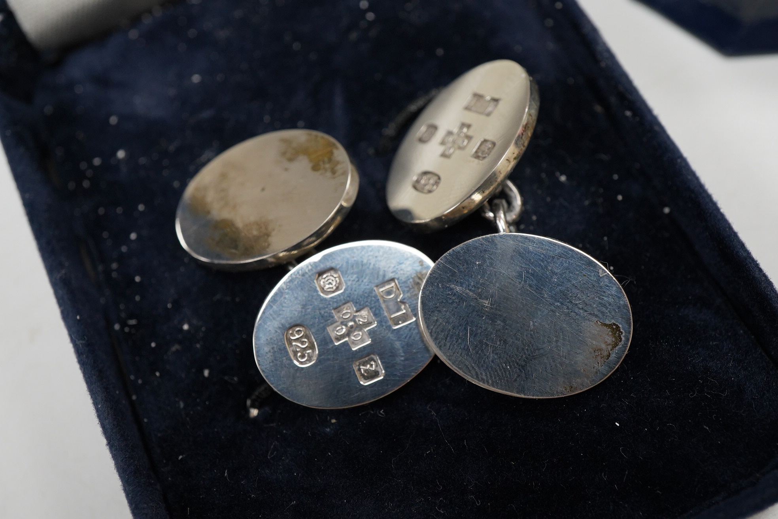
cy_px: 260
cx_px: 389
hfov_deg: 43.6
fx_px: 972
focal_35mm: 45
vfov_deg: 29.9
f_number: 11
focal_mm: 30
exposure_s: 1/125
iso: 1250
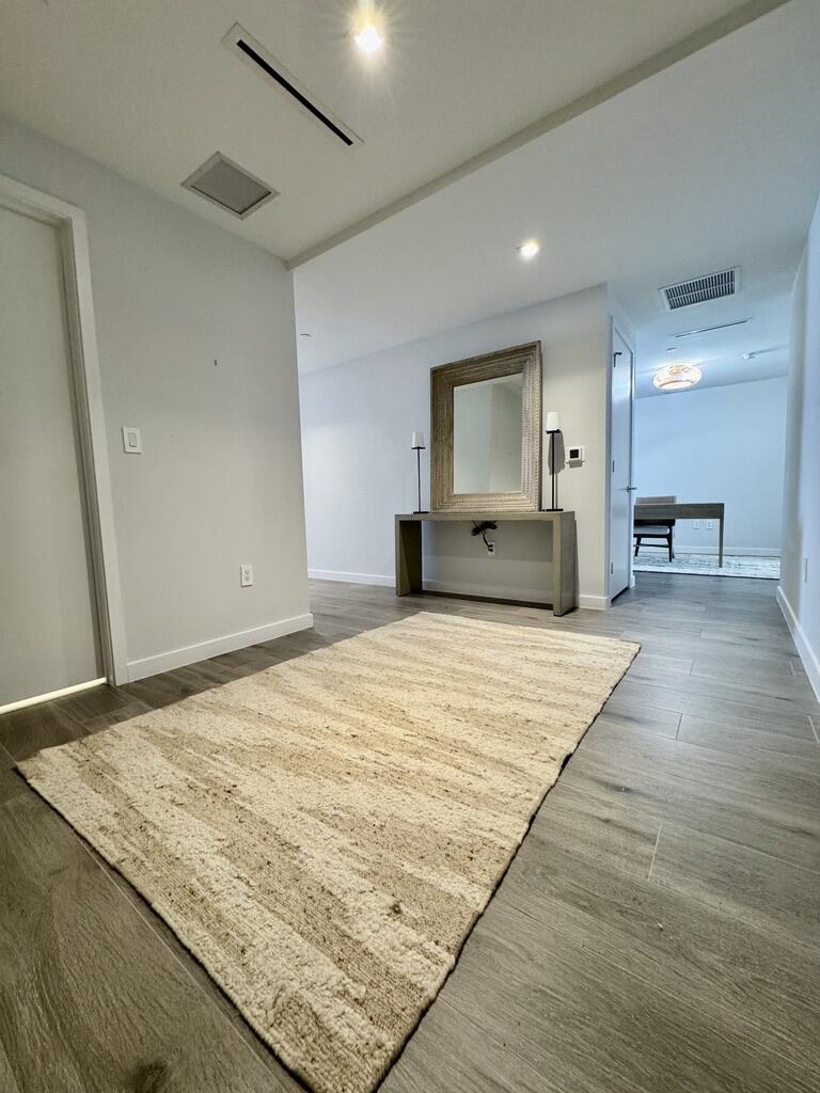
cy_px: 546
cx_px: 410
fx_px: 442
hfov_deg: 85.7
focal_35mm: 14
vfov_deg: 102.1
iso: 250
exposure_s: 1/60
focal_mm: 2.22
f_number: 2.2
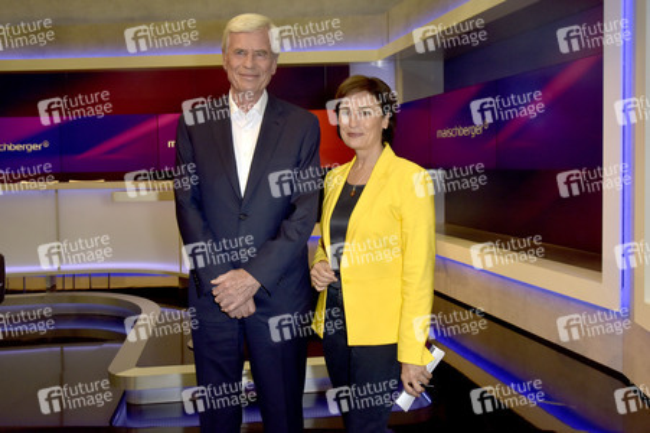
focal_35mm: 30
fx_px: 541
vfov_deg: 43.5
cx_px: 325
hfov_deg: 62.0
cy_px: 216
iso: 1250
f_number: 6.3
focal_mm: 30
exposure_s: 1/200
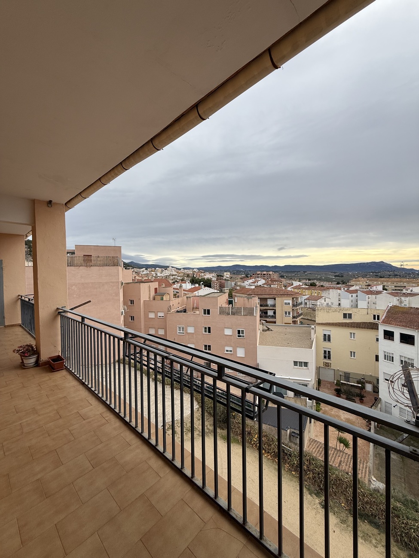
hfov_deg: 85.7
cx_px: 210
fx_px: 226
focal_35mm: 14
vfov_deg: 102.1
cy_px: 279
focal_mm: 2.22
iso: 50
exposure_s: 1/1105
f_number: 2.2
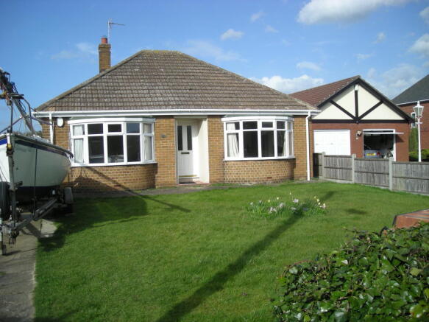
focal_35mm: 35
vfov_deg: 40.7
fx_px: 434
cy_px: 161
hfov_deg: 52.6
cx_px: 214
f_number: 5.7
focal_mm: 5.7
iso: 50
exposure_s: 1/232
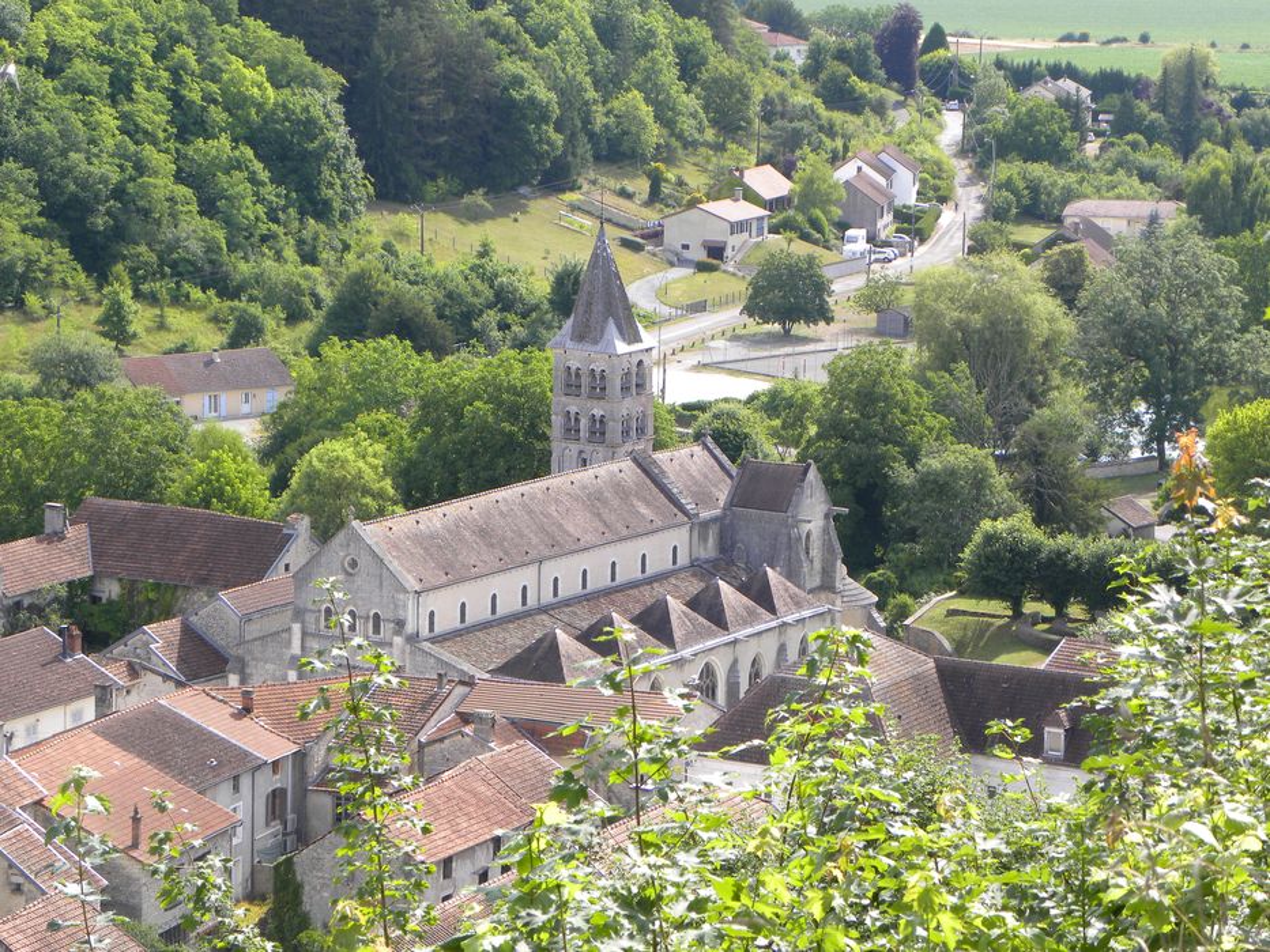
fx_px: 4293
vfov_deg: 12.7
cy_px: 476
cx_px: 635
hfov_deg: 16.8
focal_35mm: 117
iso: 64
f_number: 4
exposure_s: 1/136
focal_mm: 20.8
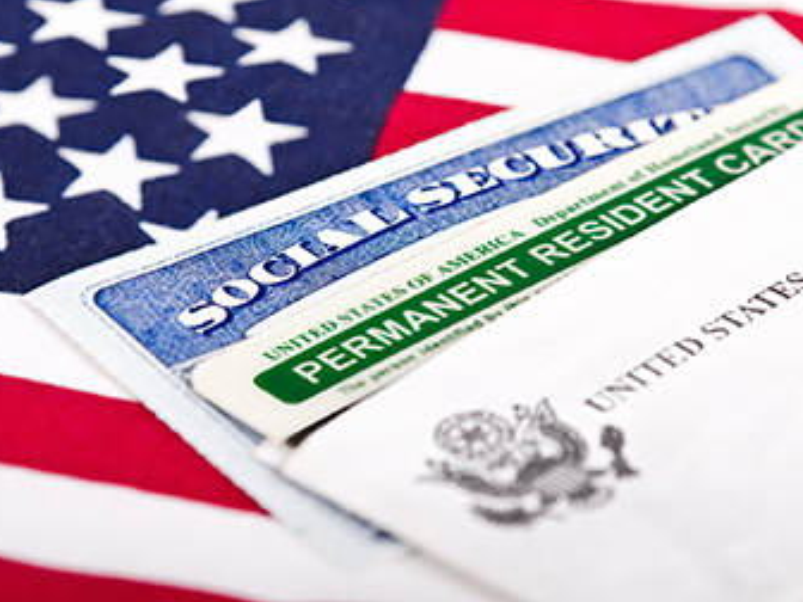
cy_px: 290
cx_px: 385
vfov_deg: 4.8
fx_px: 7145
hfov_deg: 6.4
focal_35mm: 308
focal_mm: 180
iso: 125
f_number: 8
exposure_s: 1/200
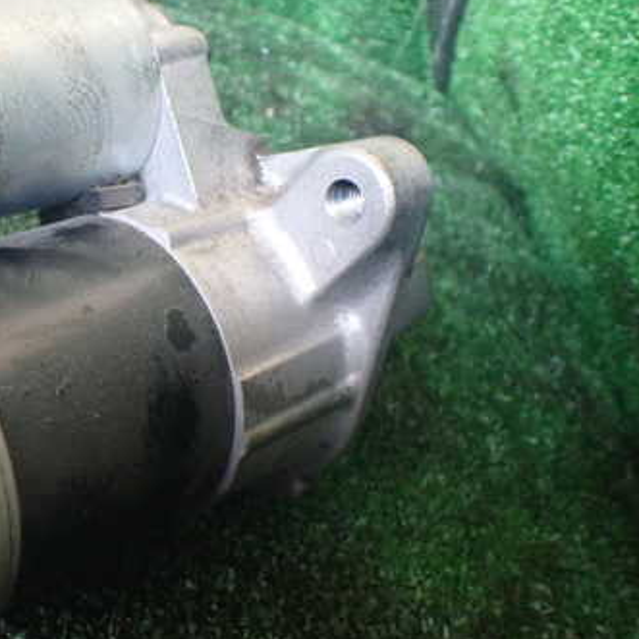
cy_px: 280
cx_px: 79
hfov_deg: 33.7
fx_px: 1002
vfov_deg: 35.3
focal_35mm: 48
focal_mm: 5.4
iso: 800
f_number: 2.3
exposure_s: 1/60
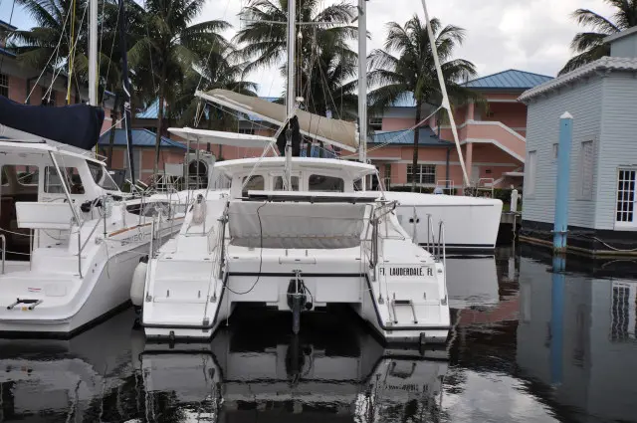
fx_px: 636
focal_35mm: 36
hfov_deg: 53.2
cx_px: 318
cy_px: 212
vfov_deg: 36.8
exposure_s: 1/320
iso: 200
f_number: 9
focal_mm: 24
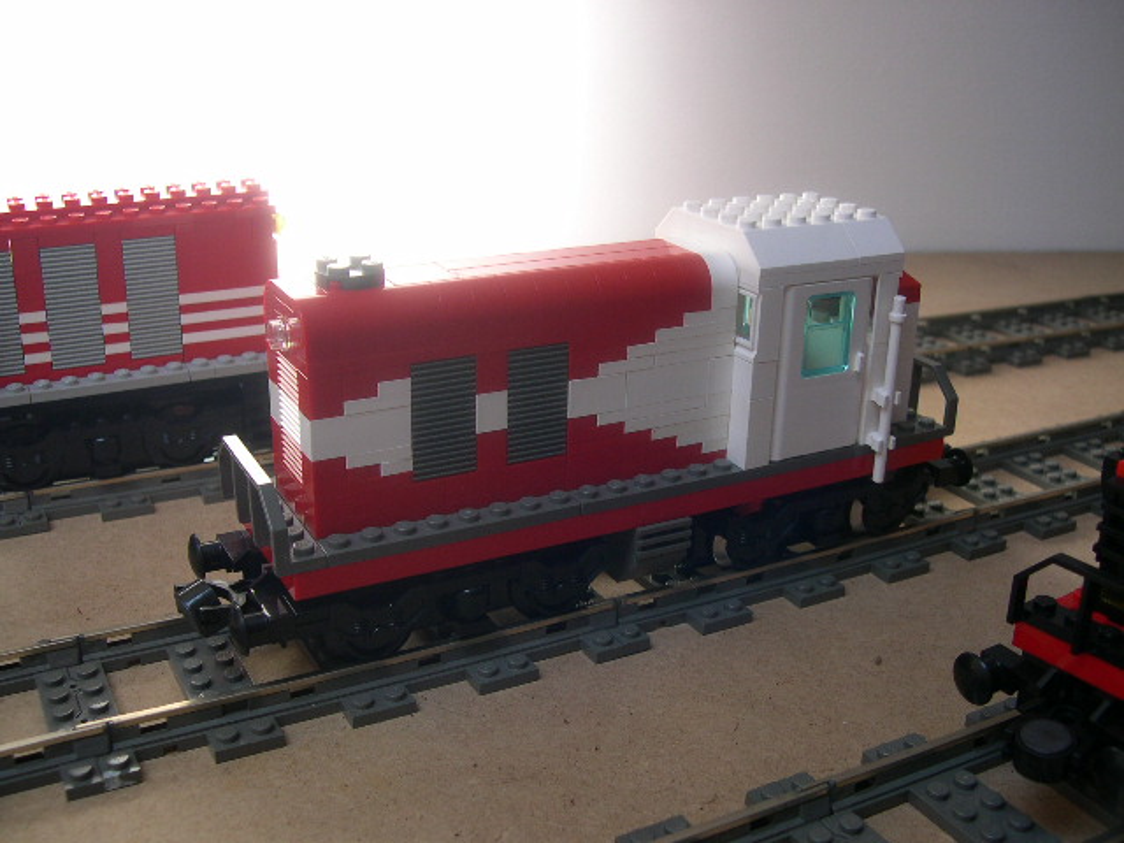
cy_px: 422
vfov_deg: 37.7
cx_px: 562
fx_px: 1234
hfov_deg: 49.0
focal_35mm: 38
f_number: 2.8
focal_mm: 8
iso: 100
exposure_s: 1/74
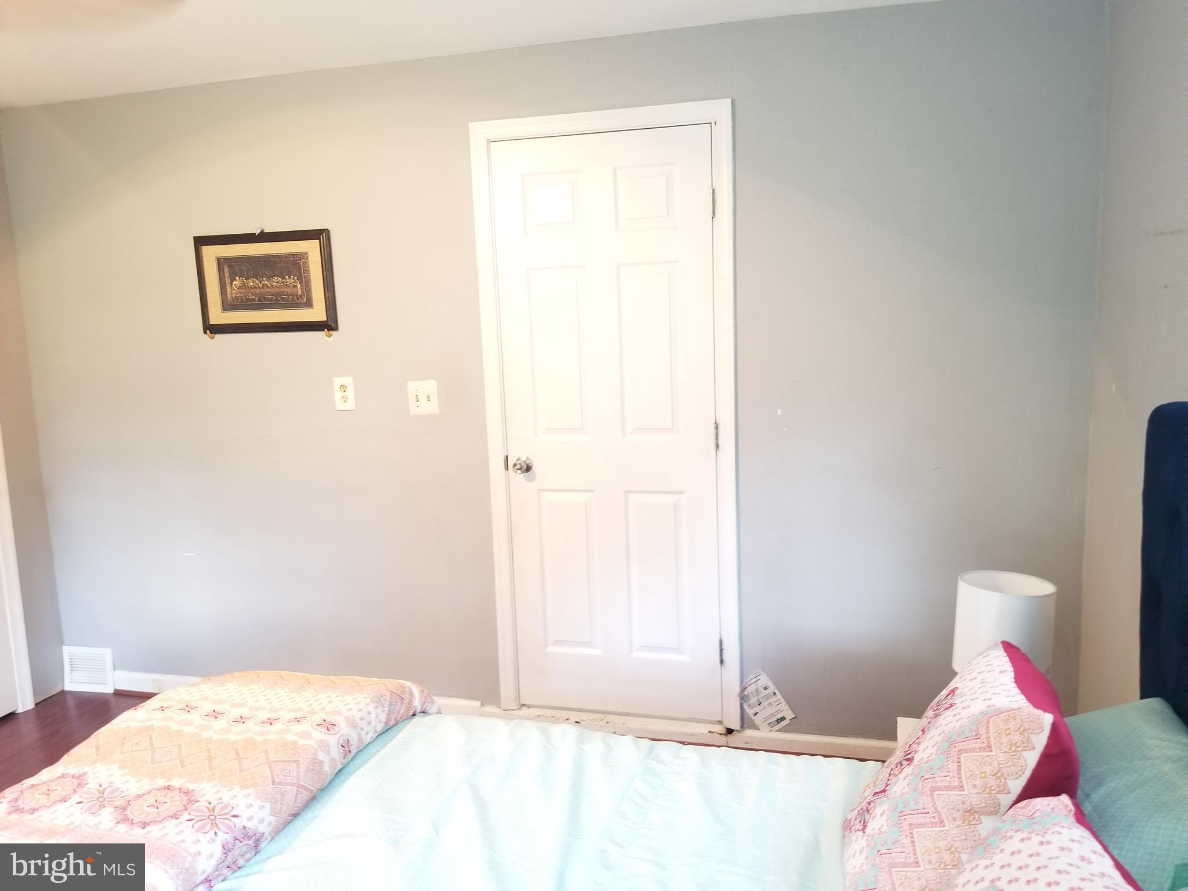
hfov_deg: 67.3
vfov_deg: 53.1
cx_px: 594
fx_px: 892
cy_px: 446
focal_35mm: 26
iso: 320
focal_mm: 4.3
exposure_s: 1/10
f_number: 1.7
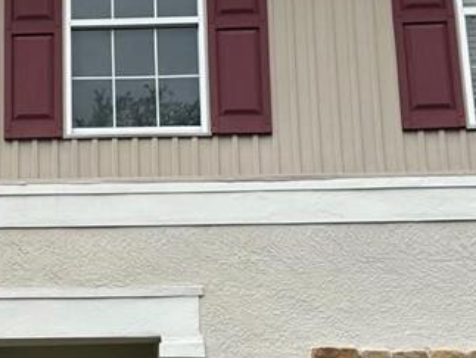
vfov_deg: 19.3
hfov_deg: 24.9
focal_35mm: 76
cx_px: 53
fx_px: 1046
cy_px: 268
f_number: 1.78
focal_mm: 6.86
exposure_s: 1/2155
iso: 80
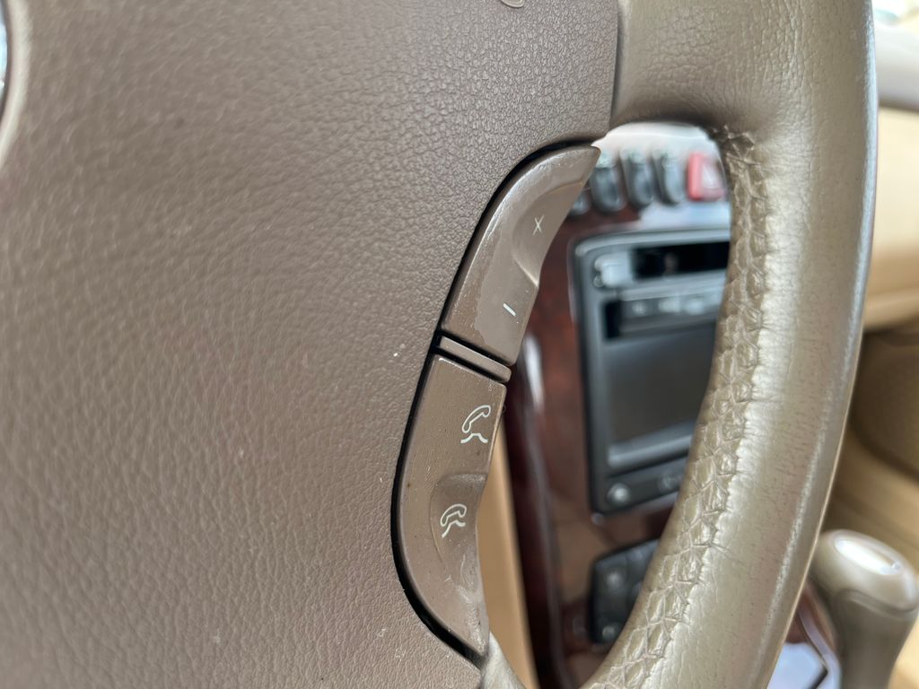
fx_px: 690
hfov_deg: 67.3
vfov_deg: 53.1
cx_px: 460
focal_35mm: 26
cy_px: 344
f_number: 1.6
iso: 50
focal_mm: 5.1
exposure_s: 1/122
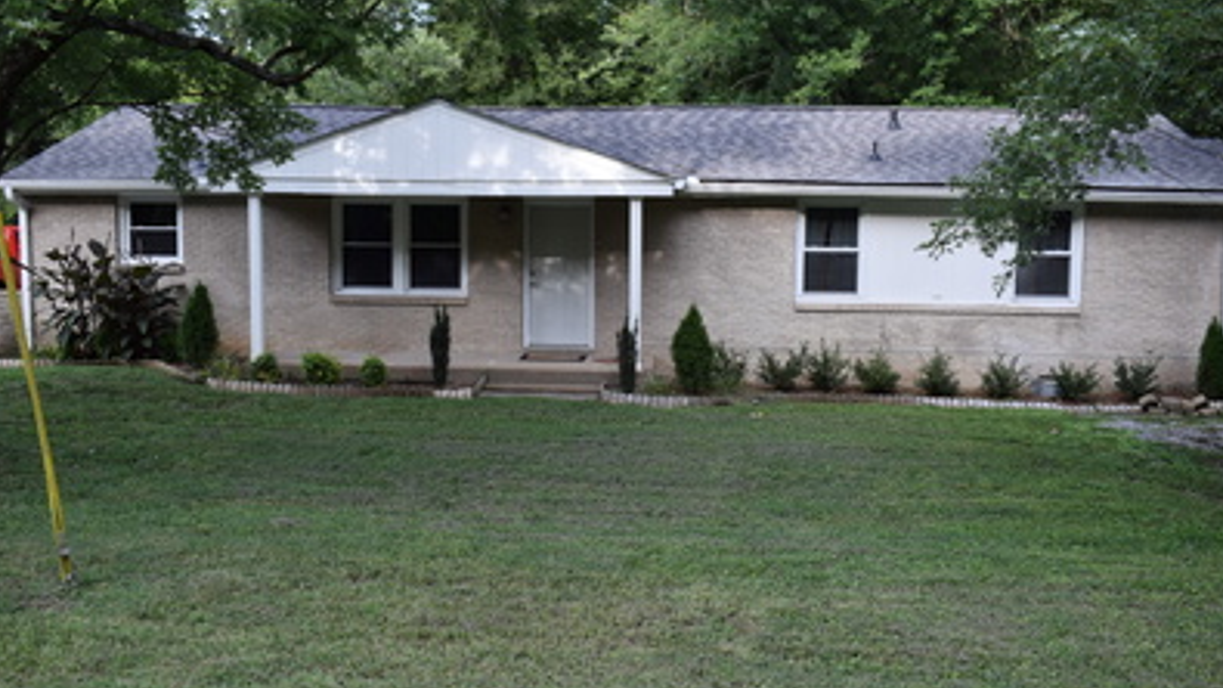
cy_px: 375
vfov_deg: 32.3
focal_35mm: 37
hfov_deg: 54.6
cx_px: 610
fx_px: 1184
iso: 250
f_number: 5.6
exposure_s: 1/250
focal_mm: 23
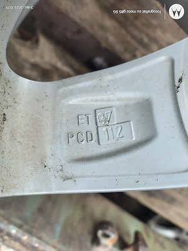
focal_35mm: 25
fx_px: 181
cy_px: 126
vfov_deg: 69.4
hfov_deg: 54.9
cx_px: 94
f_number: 1.7
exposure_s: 1/50.1
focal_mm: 4.71
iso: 222
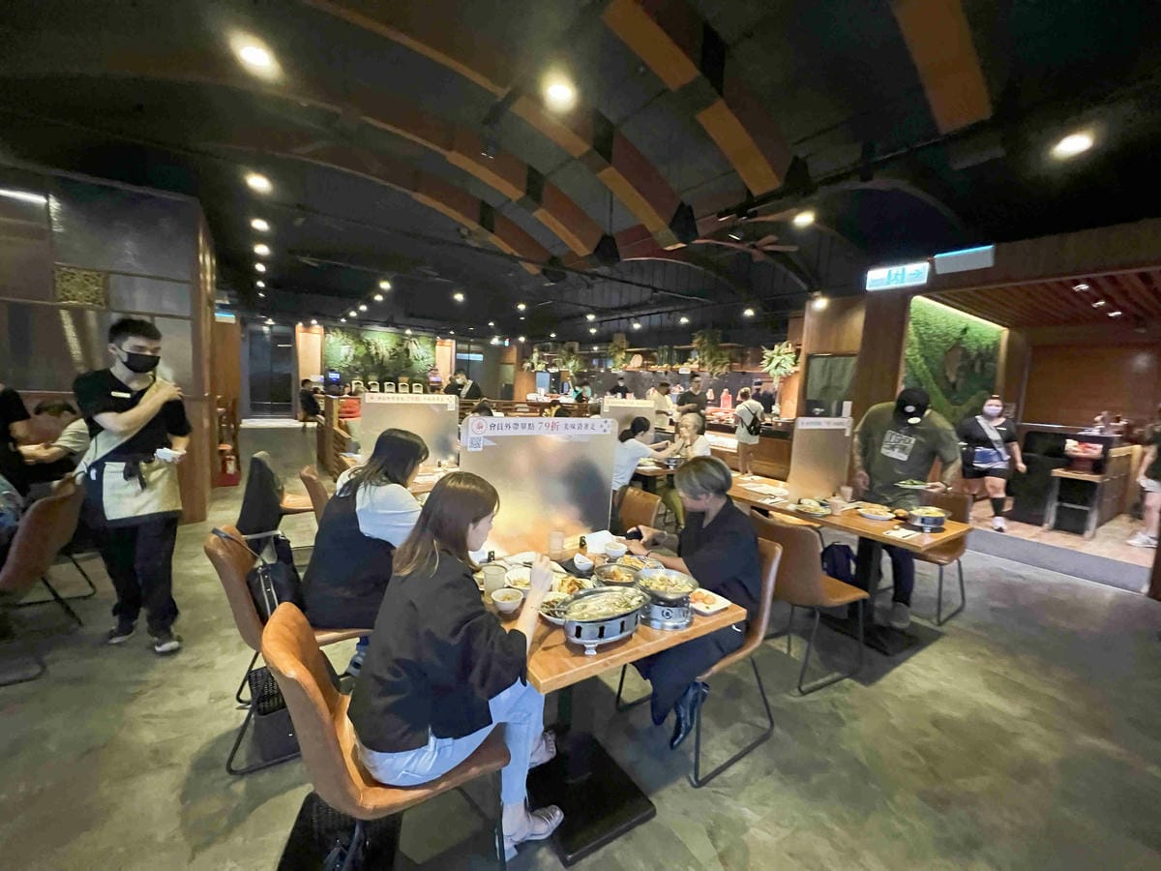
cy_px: 436
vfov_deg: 89.9
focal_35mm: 13
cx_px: 580
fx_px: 436
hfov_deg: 106.2
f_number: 1.8
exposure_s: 1/54
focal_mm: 1.57
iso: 1000
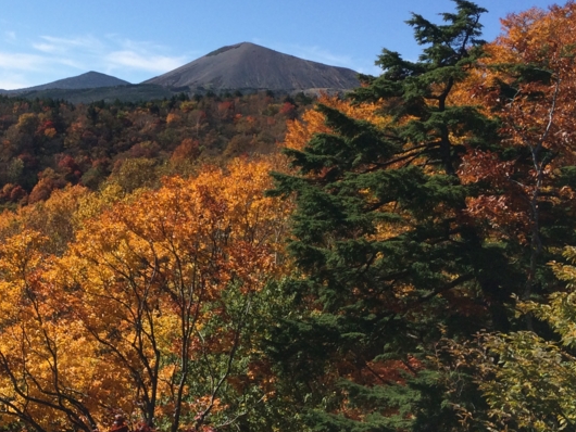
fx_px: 932
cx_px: 77
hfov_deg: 32.9
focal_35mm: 56
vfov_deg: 26.0
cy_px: 158
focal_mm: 4.15
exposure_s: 1/2564
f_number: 2.2
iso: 32
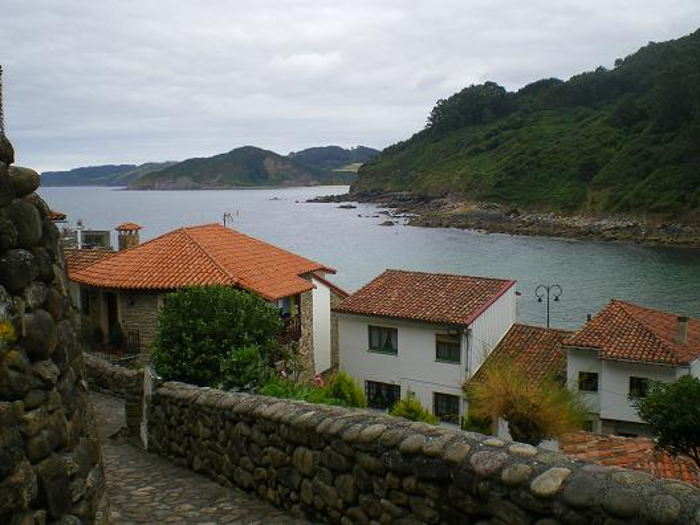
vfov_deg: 37.7
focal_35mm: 38
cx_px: 350
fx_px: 768
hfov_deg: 49.0
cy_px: 262
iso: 64
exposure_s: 1/250
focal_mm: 6.3
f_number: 4.6
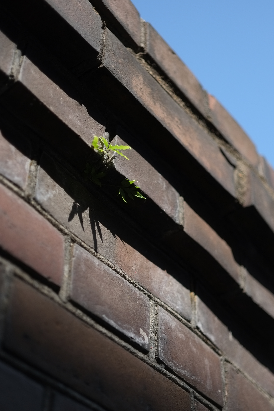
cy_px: 228
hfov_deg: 23.0
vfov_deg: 33.9
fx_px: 674
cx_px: 153
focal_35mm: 59
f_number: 2
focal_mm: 32
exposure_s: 1/3500
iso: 200
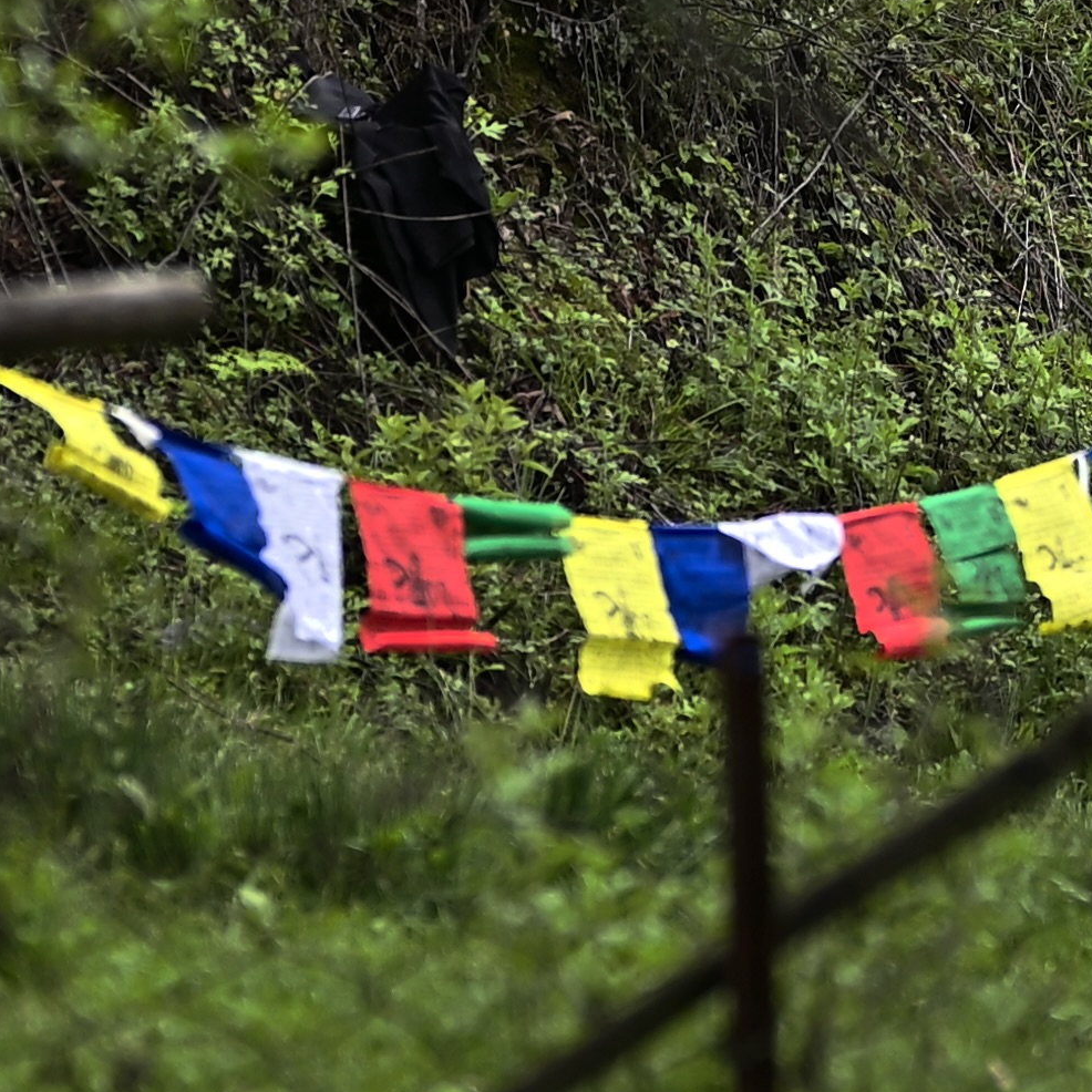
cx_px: 1451
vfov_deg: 2.5
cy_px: -244
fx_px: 25126
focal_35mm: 704
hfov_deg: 2.5
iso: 400
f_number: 1.8
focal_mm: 135
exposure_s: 1/2500
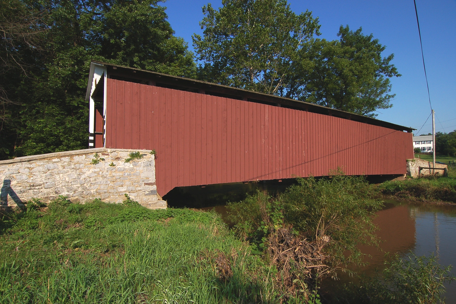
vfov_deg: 67.4
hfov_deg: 90.0
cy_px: 152
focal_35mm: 18
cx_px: 228
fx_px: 228
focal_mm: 12
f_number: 13
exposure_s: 1/180
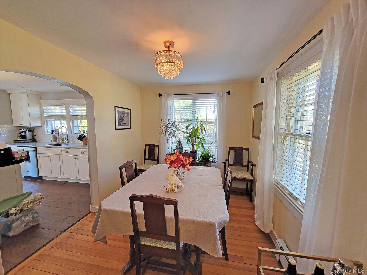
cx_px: 184
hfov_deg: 106.2
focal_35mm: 13
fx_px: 138
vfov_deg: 89.9
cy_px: 138
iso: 160
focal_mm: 2.2
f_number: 2.2
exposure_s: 1/60
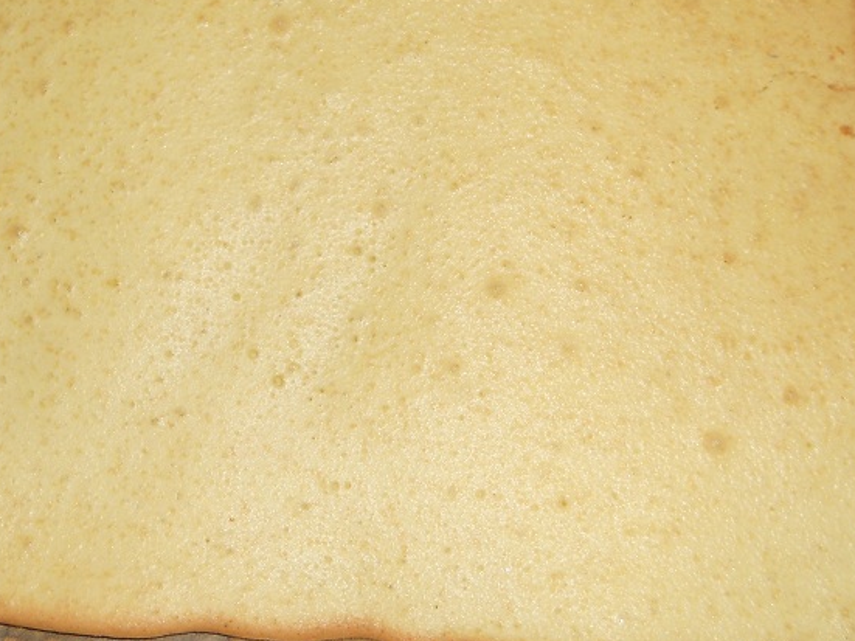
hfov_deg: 38.3
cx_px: 259
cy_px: 152
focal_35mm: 49
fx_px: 1210
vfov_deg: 29.2
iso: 80
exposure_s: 1/25
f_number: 3.2
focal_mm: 4.9
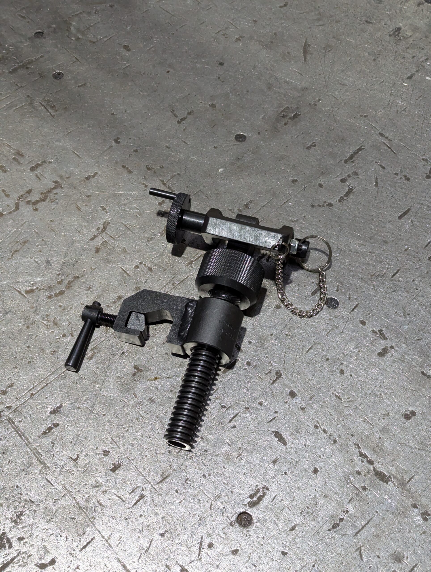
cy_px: 286
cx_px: 216
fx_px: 795
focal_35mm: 48
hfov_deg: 30.3
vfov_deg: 39.6
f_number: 1.85
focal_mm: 6.81
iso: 320
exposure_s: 1/23.8
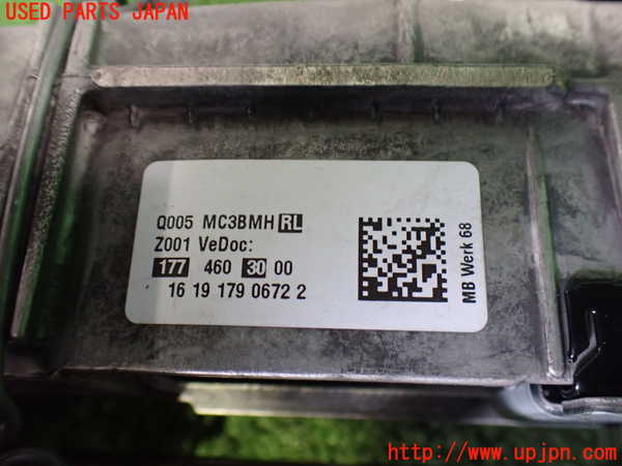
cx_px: 311
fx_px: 539
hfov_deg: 60.0
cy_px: 233
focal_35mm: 30
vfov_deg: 46.8
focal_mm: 5.4
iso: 800
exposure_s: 1/40
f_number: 2.3
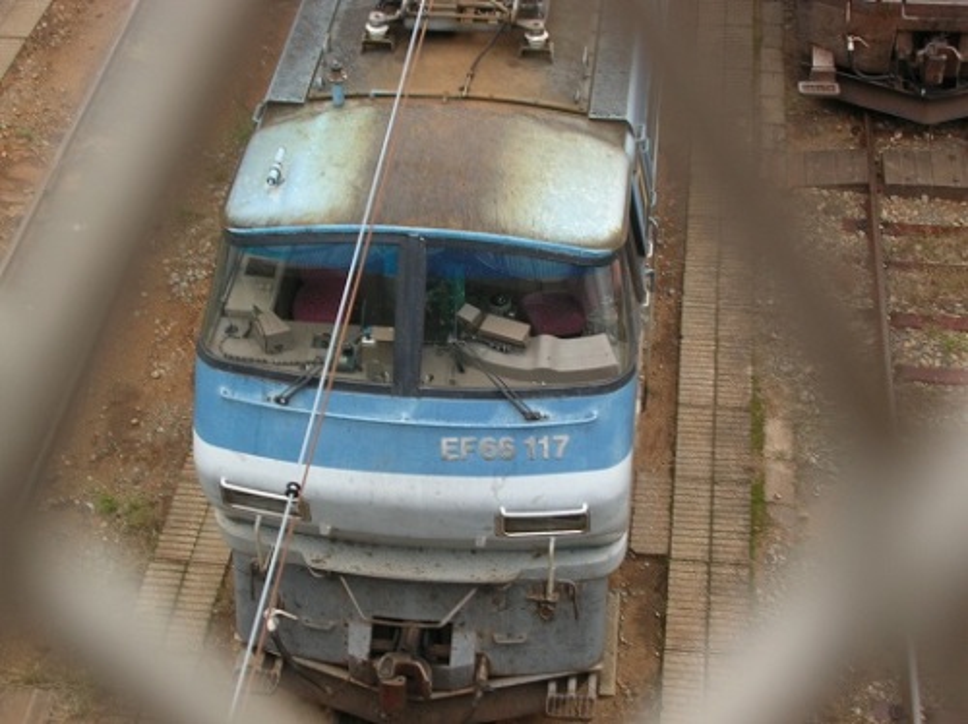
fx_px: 1928
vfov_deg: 21.3
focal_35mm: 69
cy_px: 362
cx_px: 484
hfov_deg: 28.2
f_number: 3.9
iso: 50
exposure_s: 1/26.7
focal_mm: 11.5
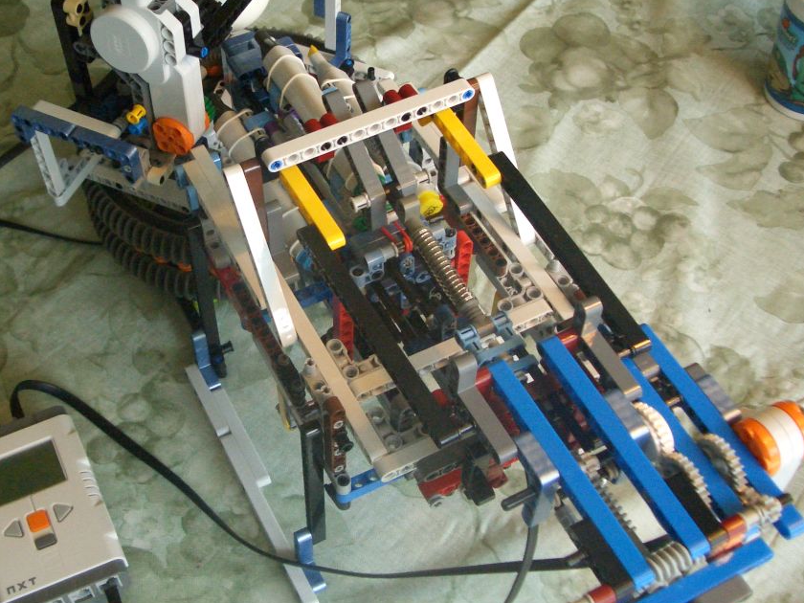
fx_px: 1115
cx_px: 259
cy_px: 272
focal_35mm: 48
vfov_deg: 30.2
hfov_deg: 39.1
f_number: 2.6
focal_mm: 5.8
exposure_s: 1/100
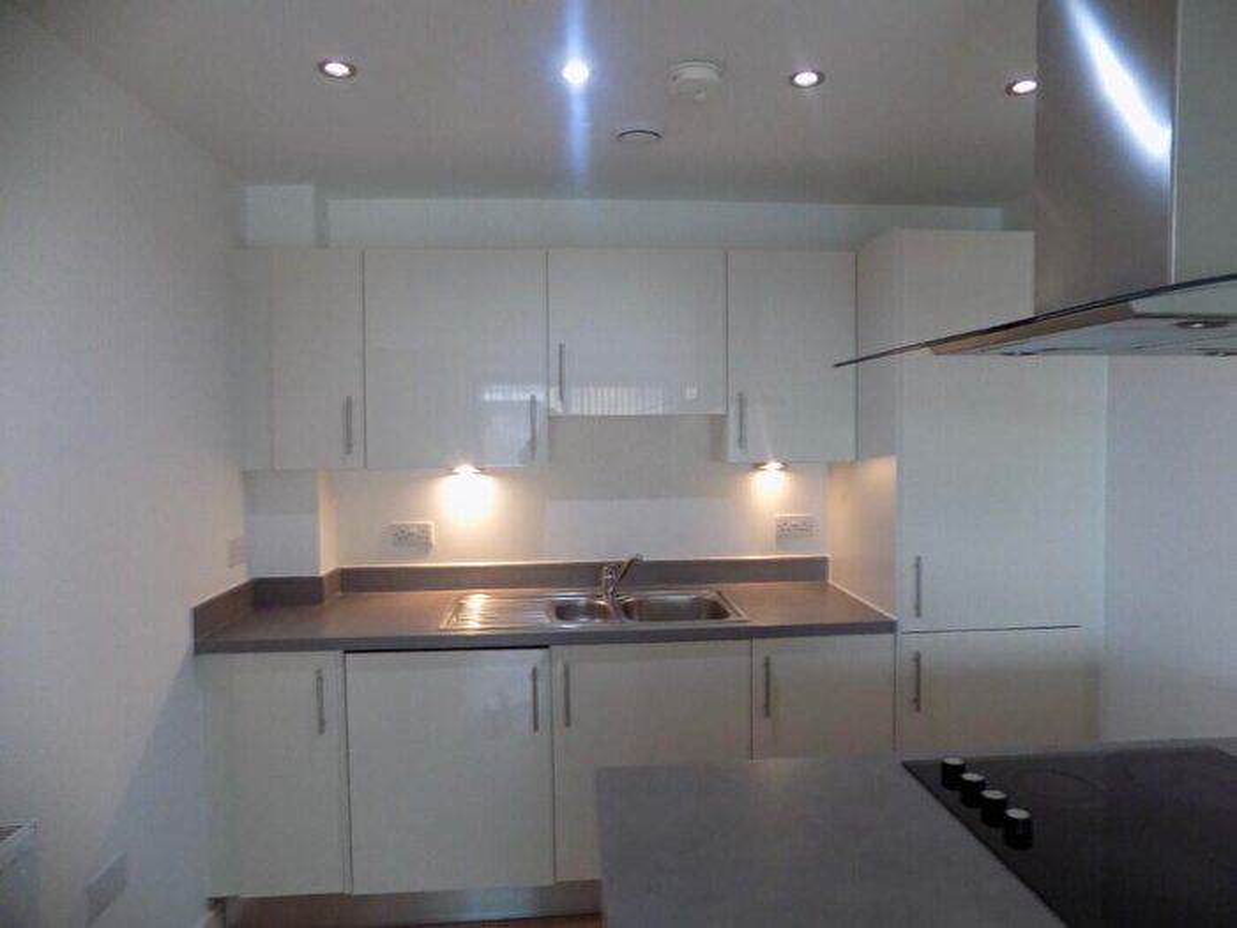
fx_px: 822
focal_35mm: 23
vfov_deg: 58.9
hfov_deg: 73.9
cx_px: 618
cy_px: 464
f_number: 3.1
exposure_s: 1/30
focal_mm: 4
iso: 280
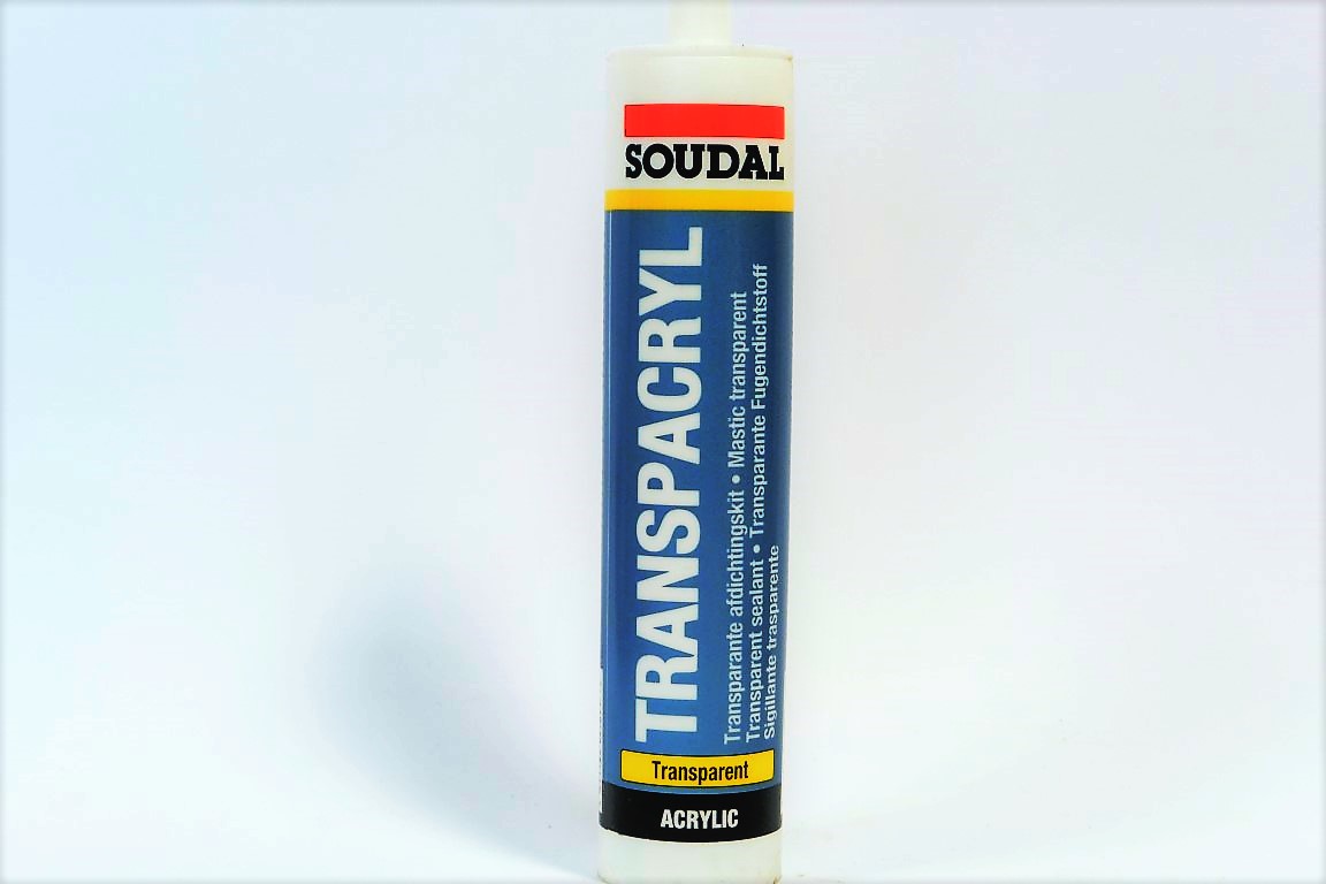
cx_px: 663
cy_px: 442
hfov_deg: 29.7
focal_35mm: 68
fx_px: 2504
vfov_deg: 20.0
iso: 1400
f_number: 5.3
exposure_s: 1/30
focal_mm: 25.2
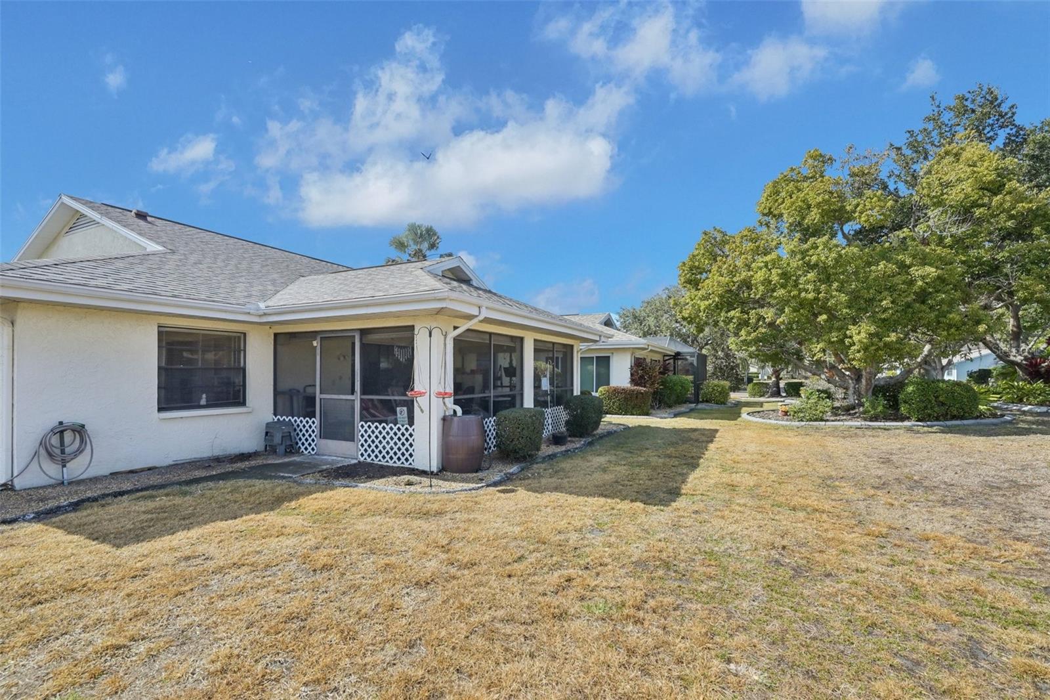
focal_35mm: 16
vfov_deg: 75.5
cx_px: 525
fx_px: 452
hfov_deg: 98.6
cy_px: 350
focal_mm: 15.5
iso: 400
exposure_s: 1/1000
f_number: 8
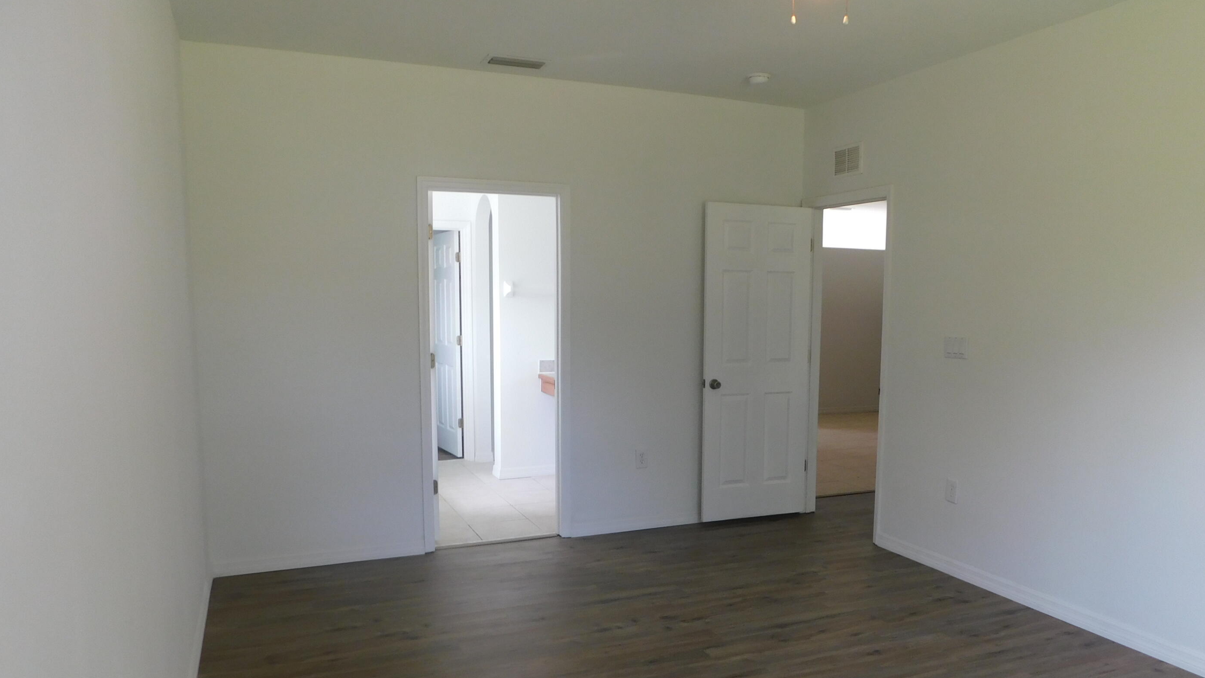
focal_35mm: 27
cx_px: 641
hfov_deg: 69.8
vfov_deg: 42.7
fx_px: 863
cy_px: 399
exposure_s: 1/50
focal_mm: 4
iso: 125
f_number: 3
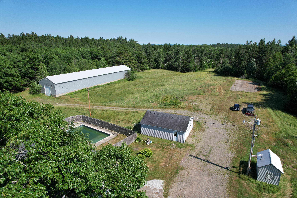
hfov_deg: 78.6
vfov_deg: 57.2
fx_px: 181
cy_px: 99
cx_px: 148
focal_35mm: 22
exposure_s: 1/1600
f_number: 2.8
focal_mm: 8.38
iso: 100
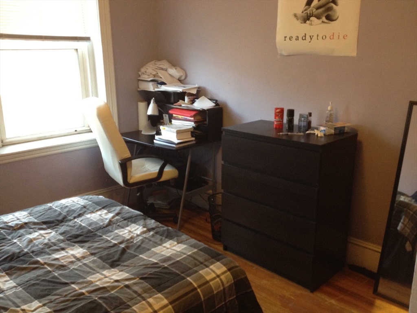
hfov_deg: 52.6
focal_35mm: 35
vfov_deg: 40.7
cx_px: 208
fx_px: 422
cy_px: 156
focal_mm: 4.28
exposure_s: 1/20
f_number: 2.4
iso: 200
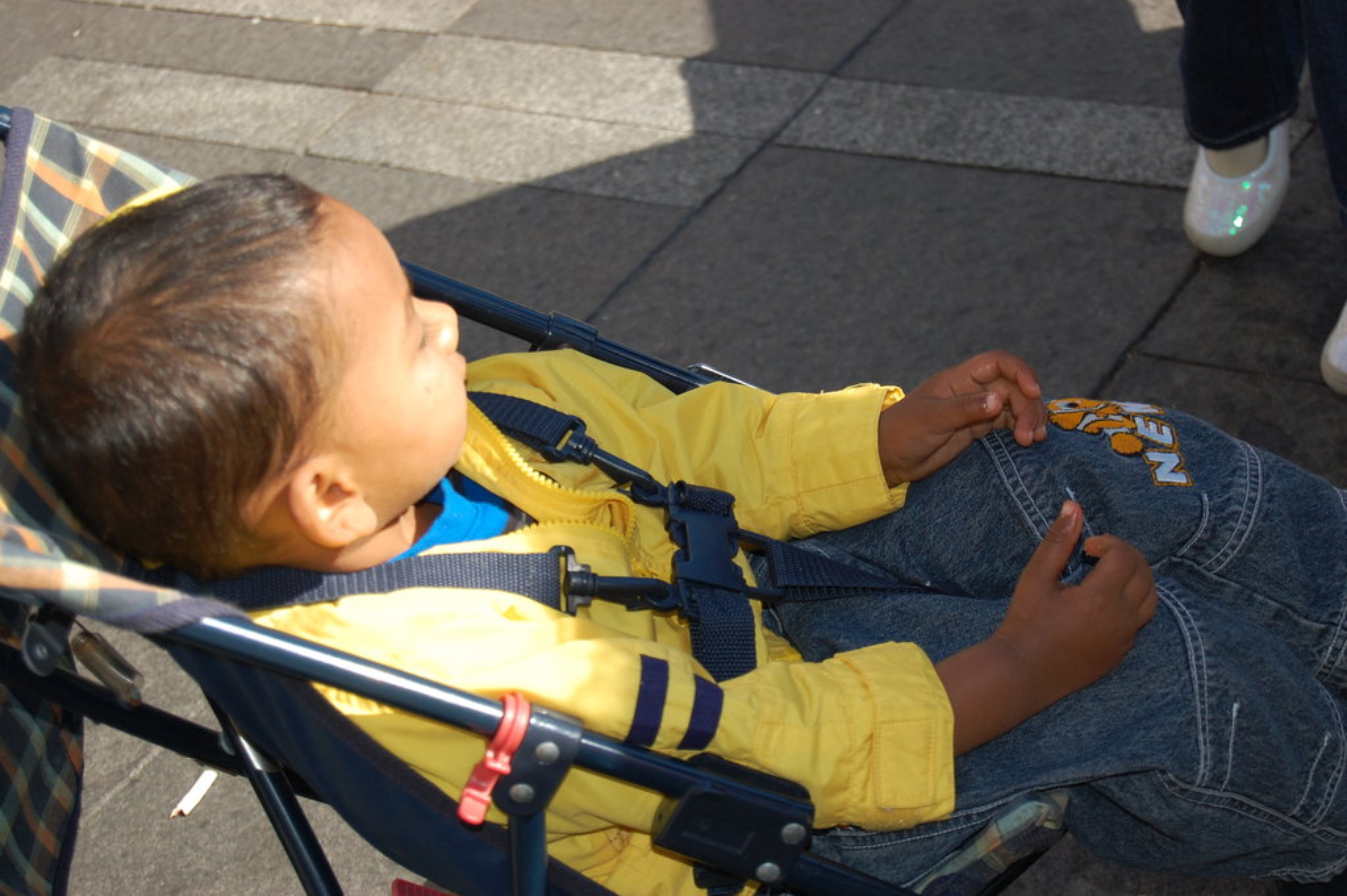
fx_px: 3084
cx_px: 674
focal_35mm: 82
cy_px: 448
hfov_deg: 24.6
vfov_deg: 16.5
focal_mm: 55
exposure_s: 1/500
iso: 250
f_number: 5.6
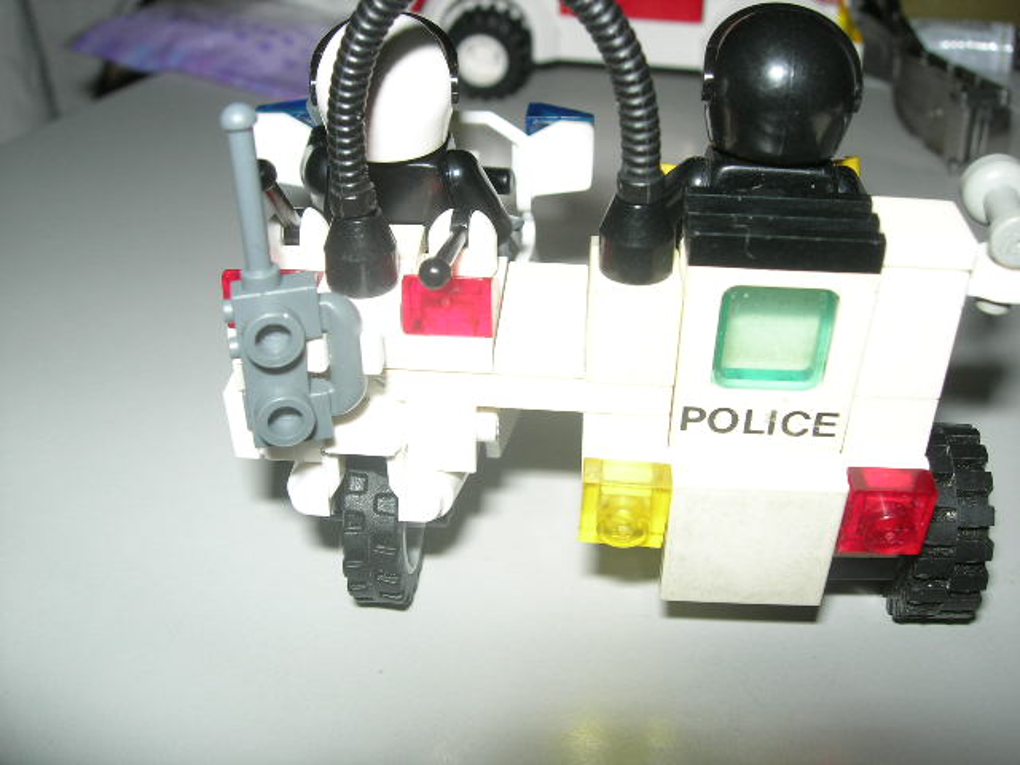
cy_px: 382
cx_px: 510
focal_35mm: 38
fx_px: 1120
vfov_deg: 37.7
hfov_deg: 49.0
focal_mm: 7.8
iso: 64
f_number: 4.8
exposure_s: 1/60.1
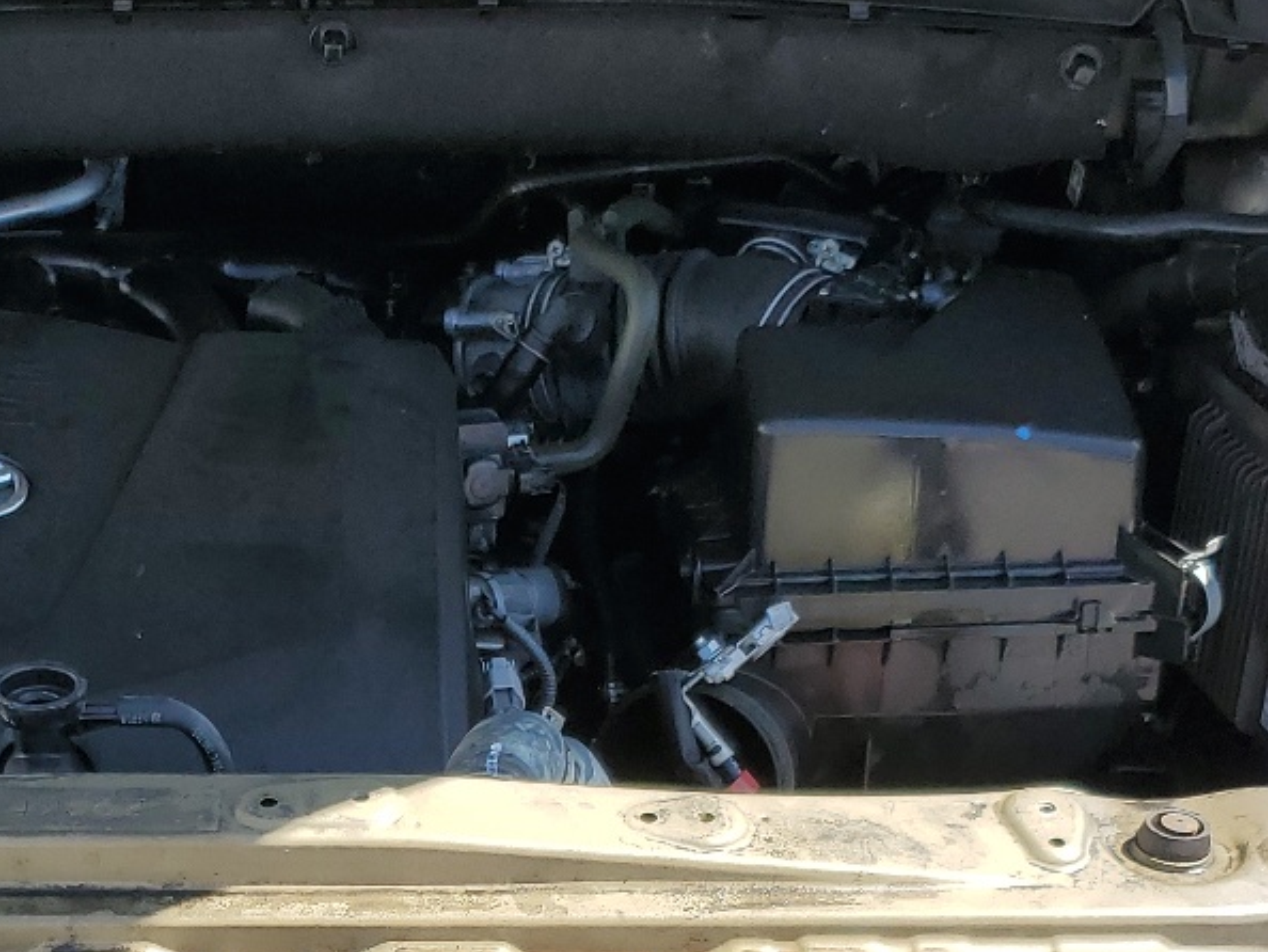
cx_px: 350
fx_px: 2565
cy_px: 931
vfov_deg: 20.4
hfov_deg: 27.5
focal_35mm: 70
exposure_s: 1/833
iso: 50
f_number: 1.5
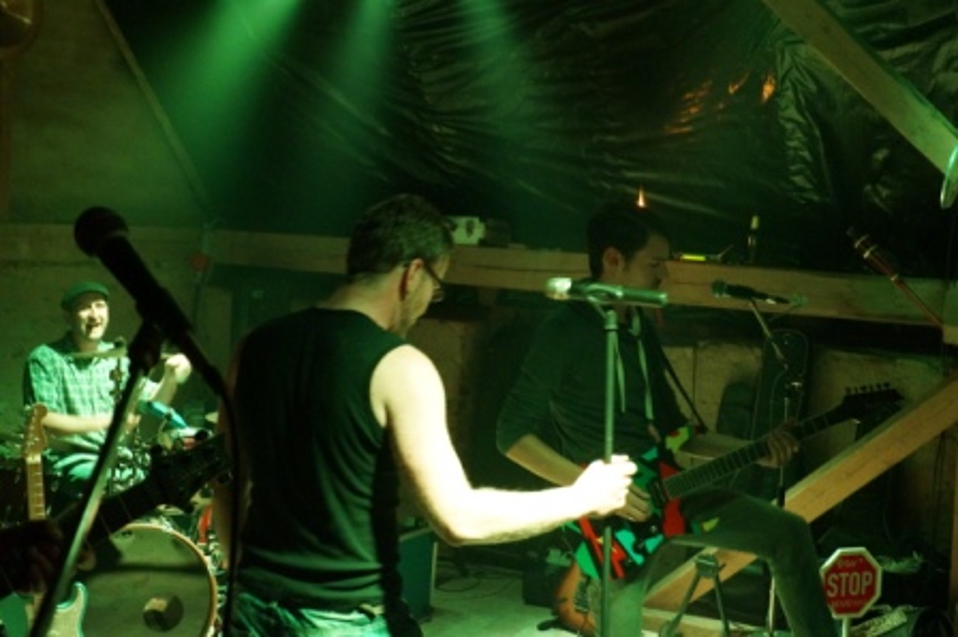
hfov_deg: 46.4
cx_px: 479
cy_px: 318
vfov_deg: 31.8
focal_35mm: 42
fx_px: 1117
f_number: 4.5
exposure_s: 1/30
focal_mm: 28
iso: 3200
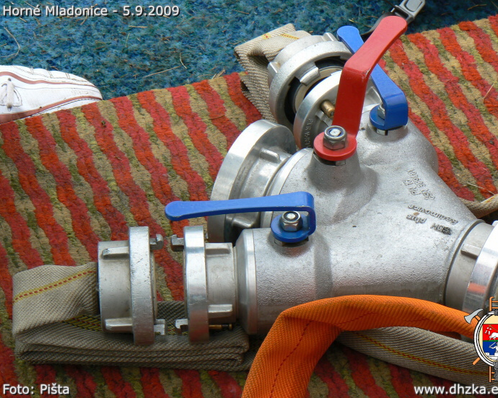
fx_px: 2329
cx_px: 266
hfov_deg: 12.2
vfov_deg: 9.8
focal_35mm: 158
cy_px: 199
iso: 80
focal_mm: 25.1
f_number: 5.6
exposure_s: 1/125
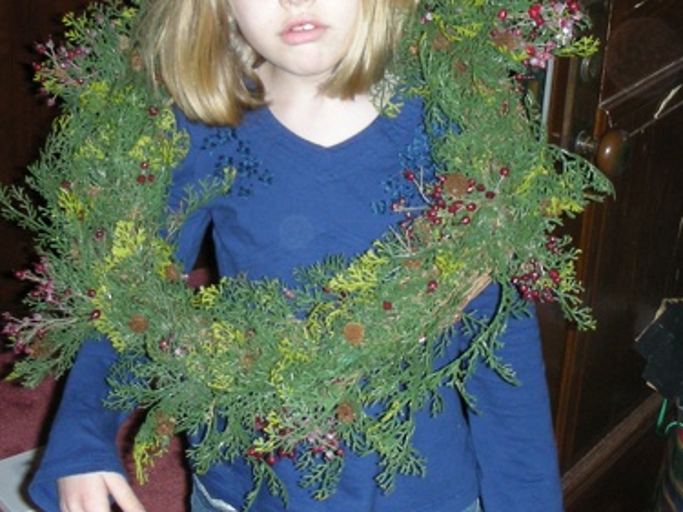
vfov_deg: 19.8
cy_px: 159
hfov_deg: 26.3
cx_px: 321
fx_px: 1460
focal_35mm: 74
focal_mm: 5.8
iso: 116
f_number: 2.8
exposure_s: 1/60
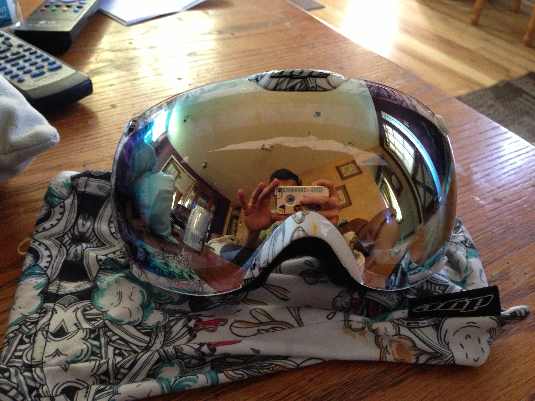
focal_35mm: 33
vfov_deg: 42.9
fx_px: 510
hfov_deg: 55.4
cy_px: 200
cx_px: 268
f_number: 2.4
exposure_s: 1/15
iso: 400
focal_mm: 4.13
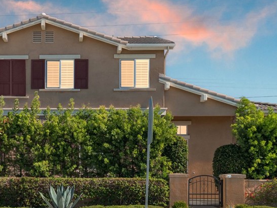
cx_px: 48
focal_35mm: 56
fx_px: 448
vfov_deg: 25.8
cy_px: 153
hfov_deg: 33.2
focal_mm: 31
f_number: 8
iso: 1000
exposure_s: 1/500
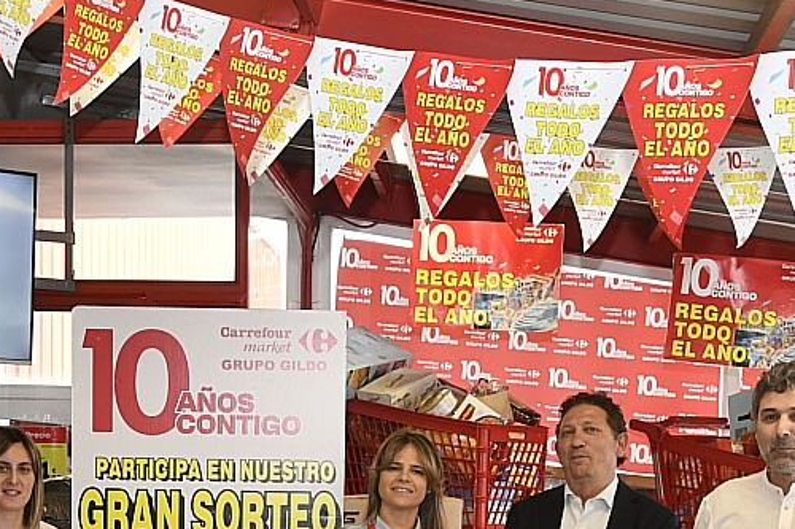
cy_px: 617
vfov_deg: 18.1
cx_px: 350
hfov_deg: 28.1
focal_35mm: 72
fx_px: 1589
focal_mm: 20
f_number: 7.1
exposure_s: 1/60
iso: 640
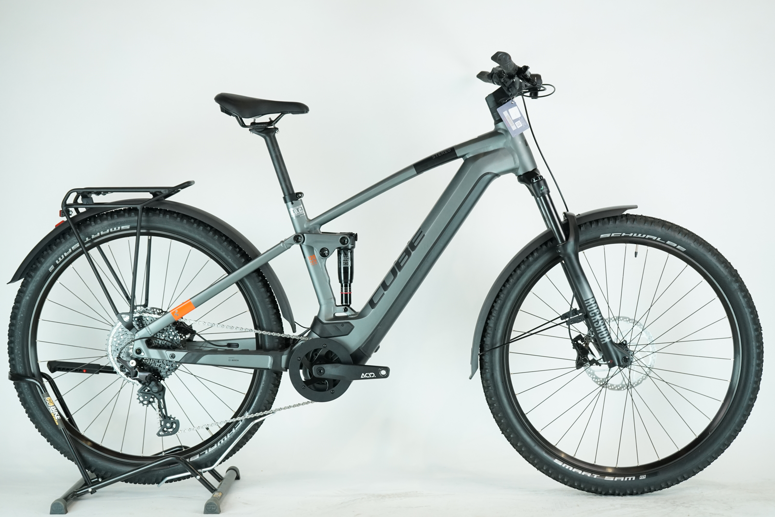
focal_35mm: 64
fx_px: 1378
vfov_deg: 21.2
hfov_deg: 31.4
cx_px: 388
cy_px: 258
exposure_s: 1/200
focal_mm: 64
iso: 1600
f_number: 5.6
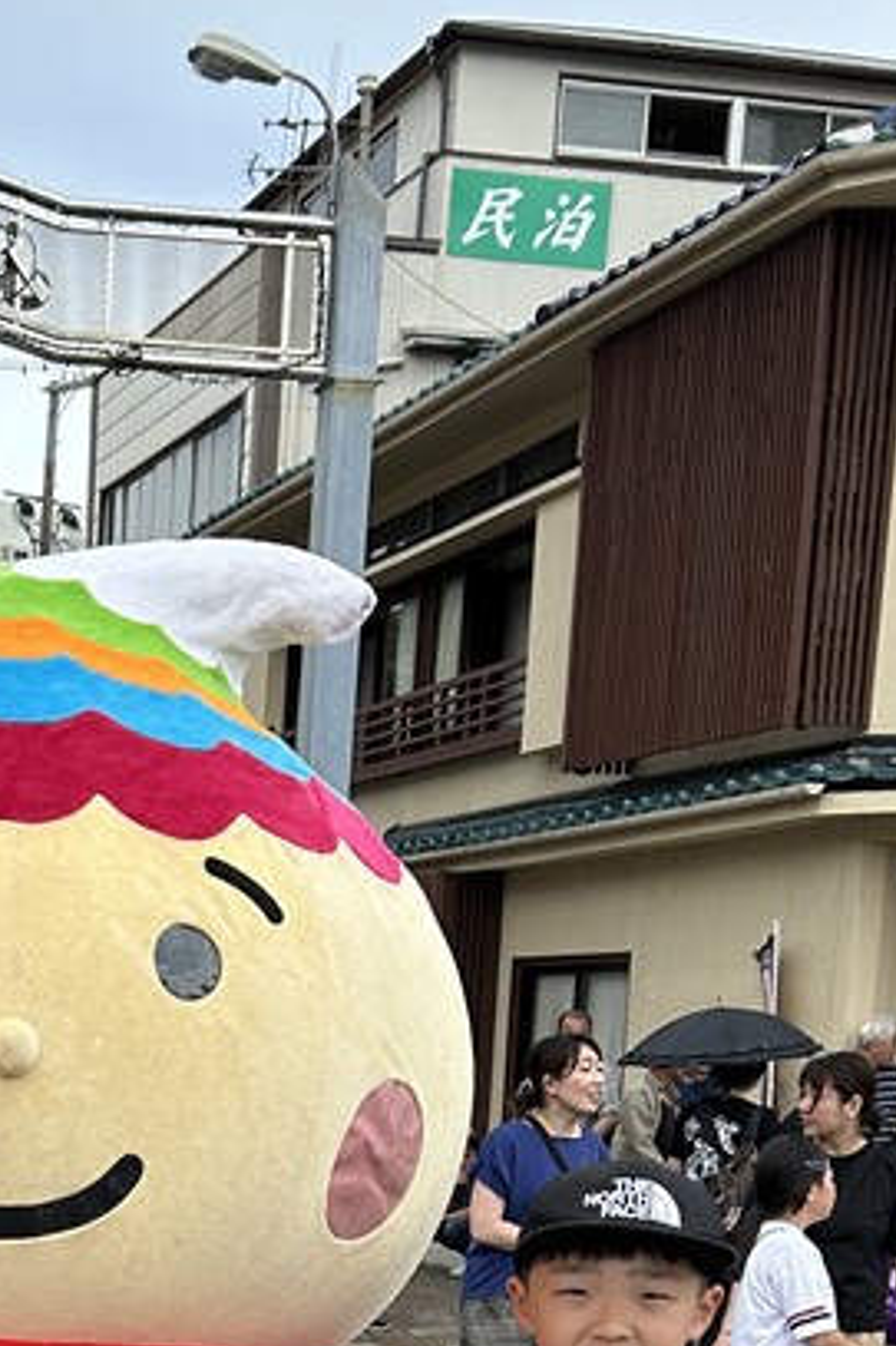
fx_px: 2541
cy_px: 1472
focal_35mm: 68
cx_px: -142
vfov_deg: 27.2
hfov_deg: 19.0
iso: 50
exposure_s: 1/2571
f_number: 1.5
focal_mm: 5.7
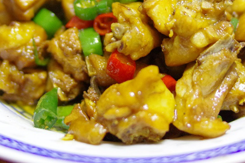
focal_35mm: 91
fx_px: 619
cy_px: 32
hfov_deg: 22.4
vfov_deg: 14.9
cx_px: 115
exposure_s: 1/80
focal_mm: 31
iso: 3200
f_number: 2.2
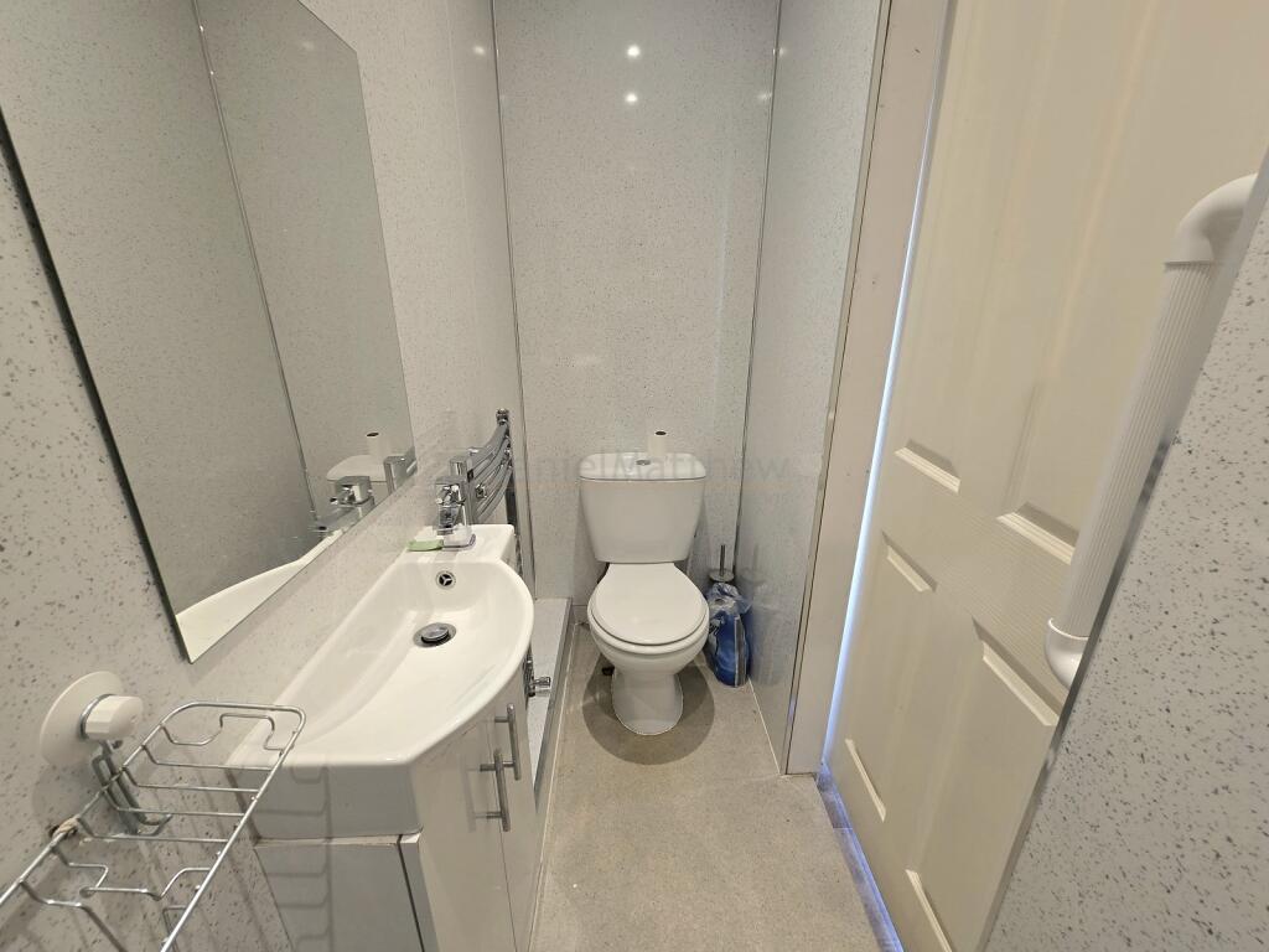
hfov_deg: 106.2
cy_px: 476
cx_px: 634
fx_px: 477
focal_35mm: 13
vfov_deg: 89.9
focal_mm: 2.2
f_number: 2.2
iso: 100
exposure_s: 1/50
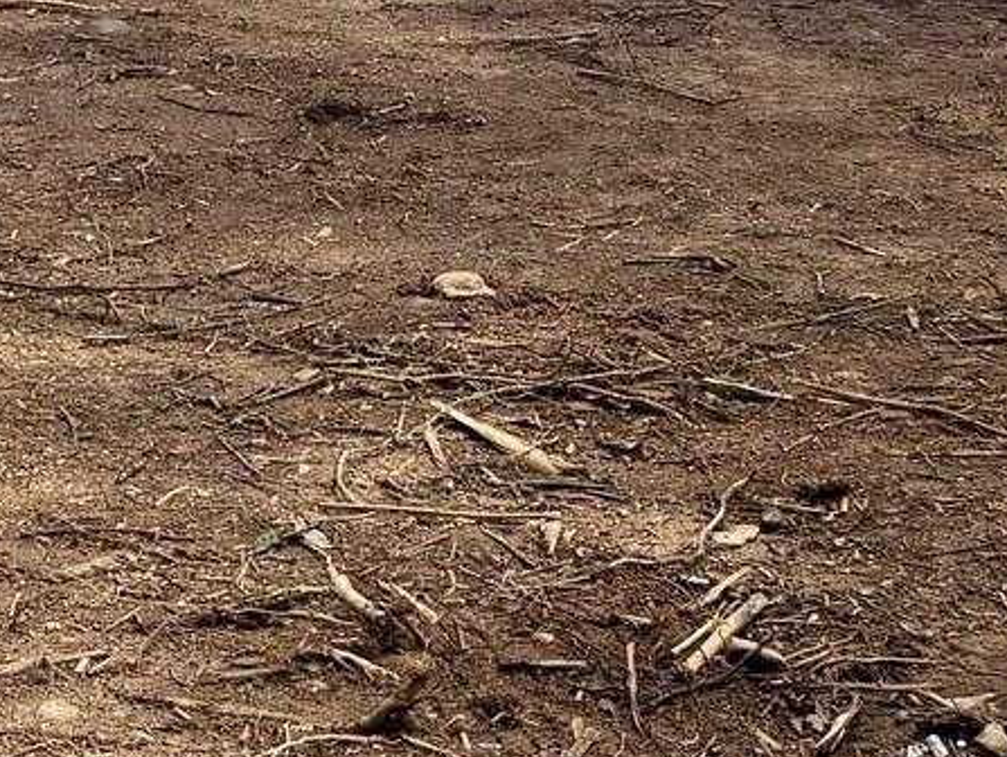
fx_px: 3465
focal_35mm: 119
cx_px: 239
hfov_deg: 16.4
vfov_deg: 12.2
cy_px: -113
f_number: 1.6
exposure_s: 1/2985
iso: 50
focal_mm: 5.96
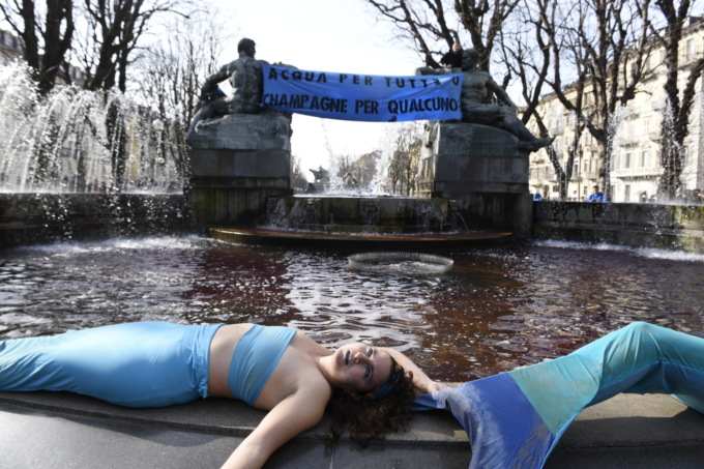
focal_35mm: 24
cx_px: 352
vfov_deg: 53.1
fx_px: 469
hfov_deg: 73.8
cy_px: 234
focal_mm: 24
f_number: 8
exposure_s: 1/500
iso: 560
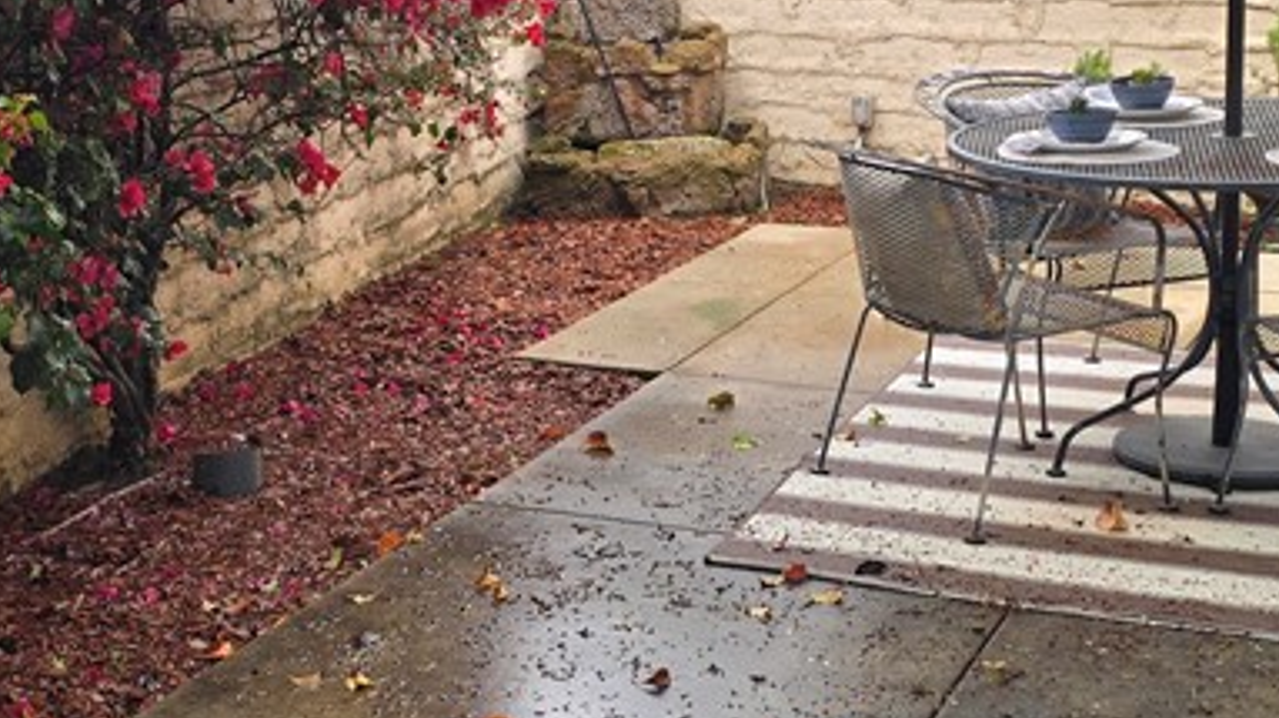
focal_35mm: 67
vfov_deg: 17.9
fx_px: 2271
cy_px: 257
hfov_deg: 31.3
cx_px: 494
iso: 20
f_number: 1.7
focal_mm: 6.3
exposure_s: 1/180
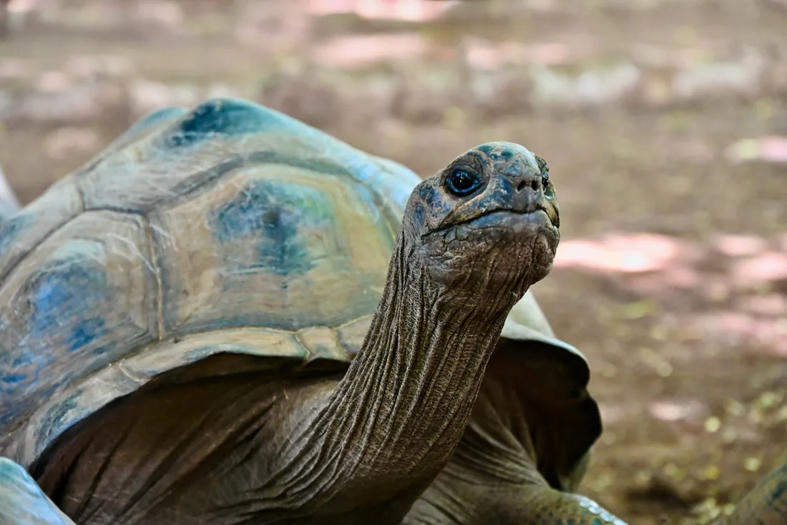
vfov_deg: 11.4
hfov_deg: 17.1
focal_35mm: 120
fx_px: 2624
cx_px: 394
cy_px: 262
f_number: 6.3
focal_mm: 120
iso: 8000
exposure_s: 1/125
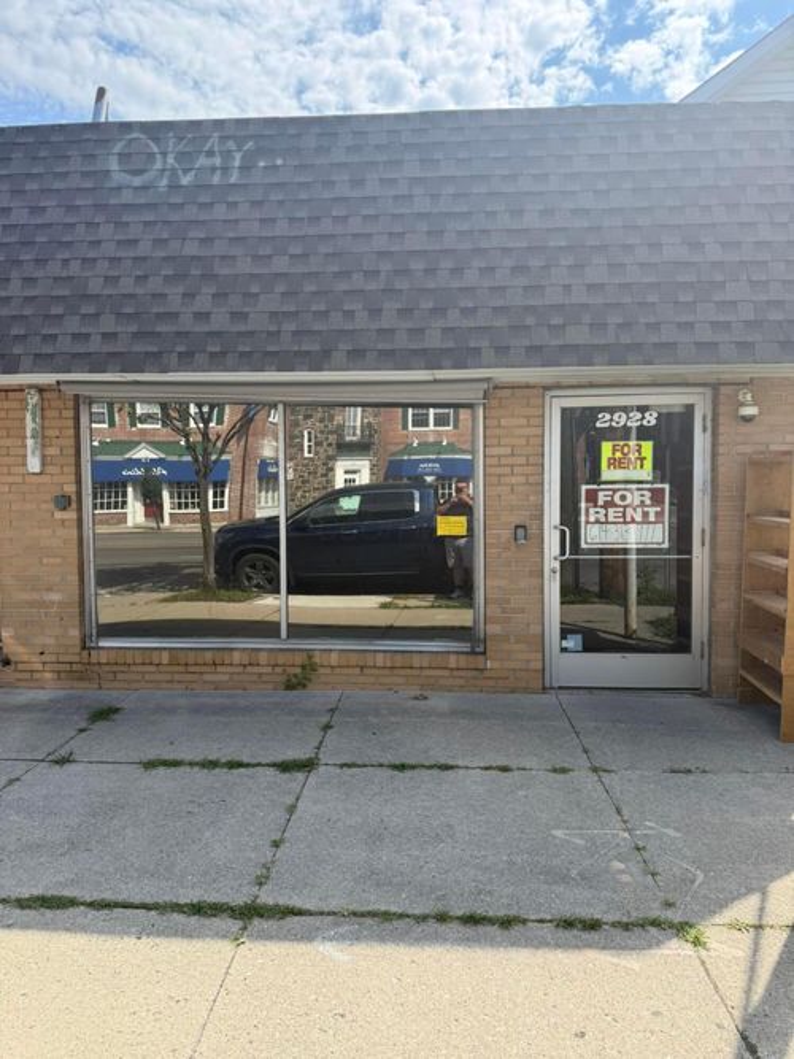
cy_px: 530
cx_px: 397
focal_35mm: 24
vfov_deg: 71.6
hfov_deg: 56.8
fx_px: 734
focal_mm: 6.76
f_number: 1.78
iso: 100
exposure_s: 1/2611
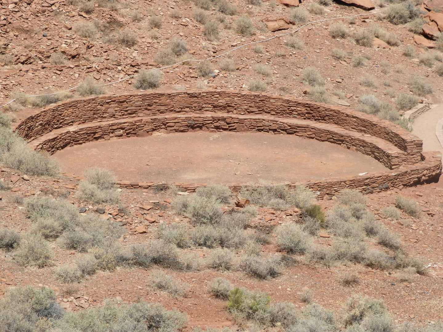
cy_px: 166
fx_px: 1728
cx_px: 222
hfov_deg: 14.6
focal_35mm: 135
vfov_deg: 11.0
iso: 100
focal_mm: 24.2
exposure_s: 1/640
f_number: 5
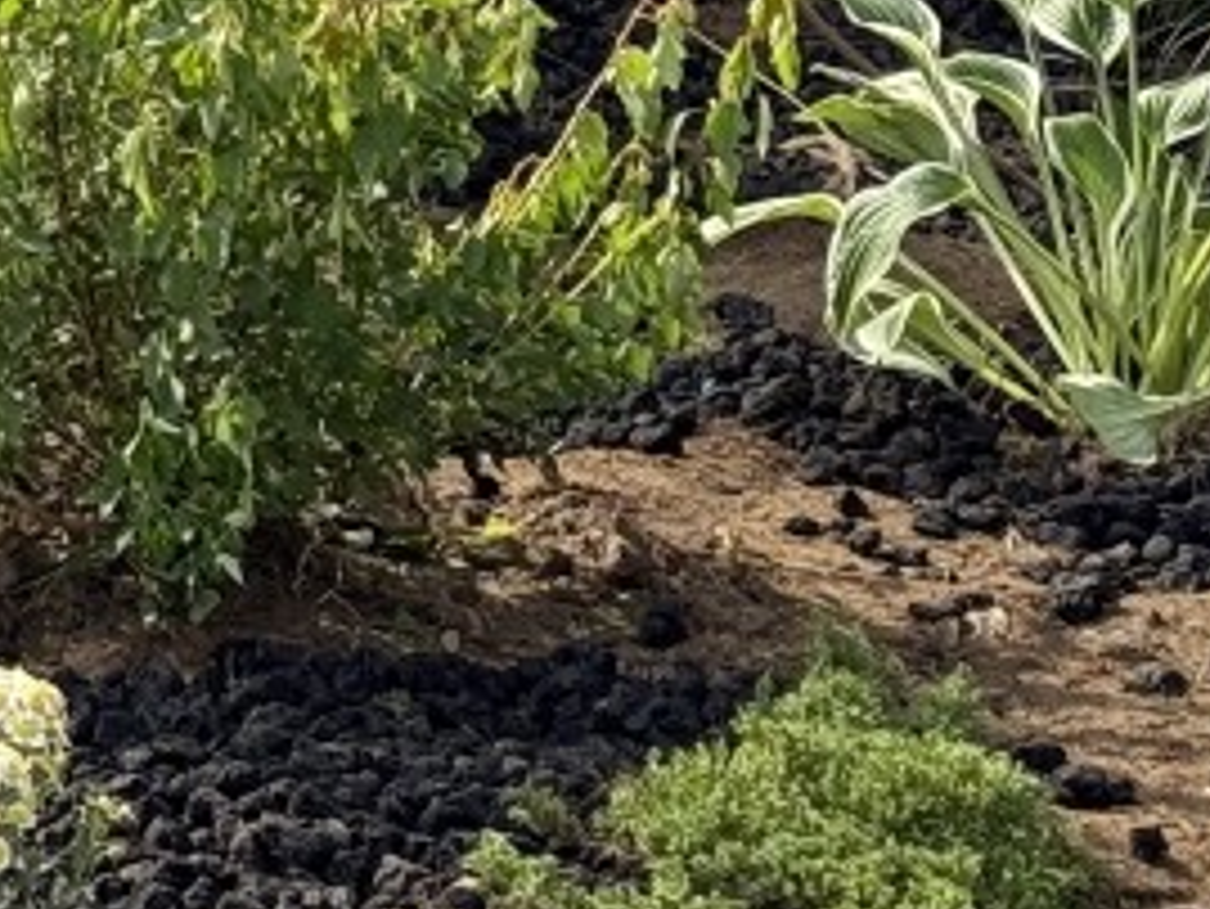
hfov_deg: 8.4
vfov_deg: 6.3
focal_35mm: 228
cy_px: -1053
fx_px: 7973
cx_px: -882
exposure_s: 1/1149
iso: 64
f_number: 1.78
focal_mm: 6.76
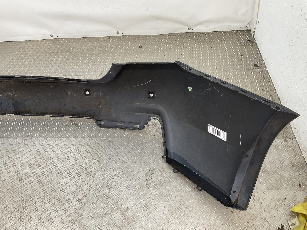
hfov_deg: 61.7
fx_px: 257
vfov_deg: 48.2
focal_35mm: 29
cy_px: 115
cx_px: 154
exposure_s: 1/100
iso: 25
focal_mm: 3
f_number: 1.8
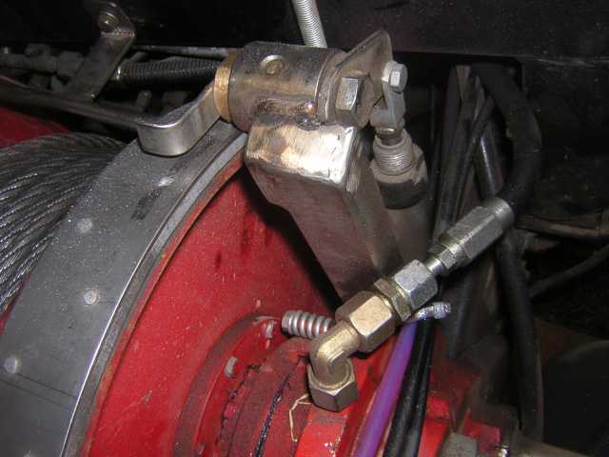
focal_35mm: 36
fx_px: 633
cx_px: 304
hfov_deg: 51.4
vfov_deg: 39.7
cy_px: 228
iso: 100
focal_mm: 4.7
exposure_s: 1/60.1
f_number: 5.2
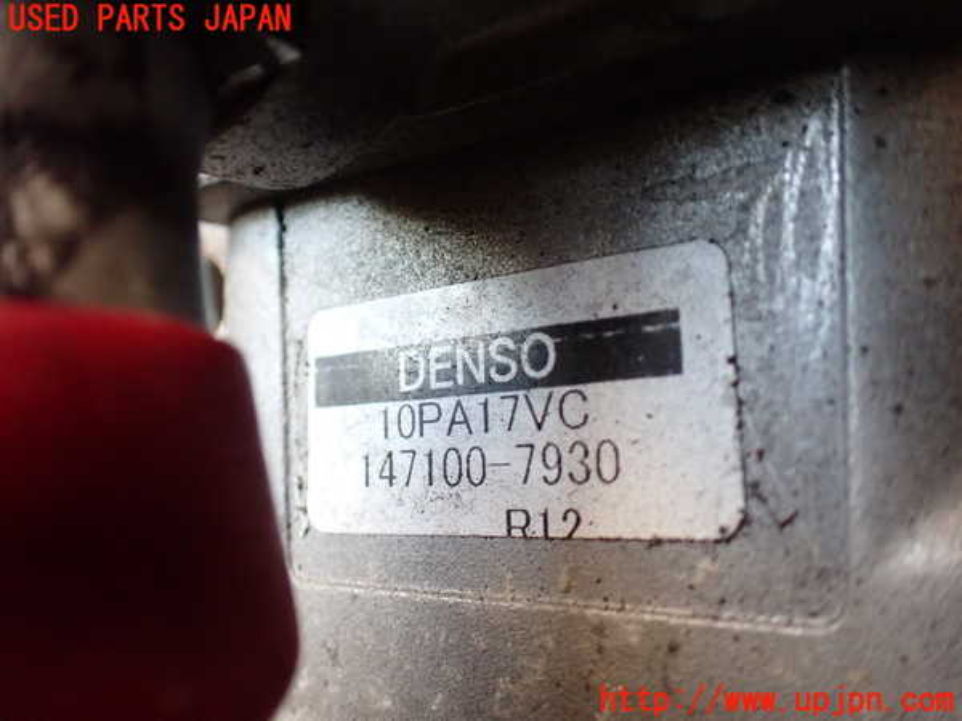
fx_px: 834
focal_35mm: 30
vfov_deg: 46.8
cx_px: 481
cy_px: 360
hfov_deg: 60.0
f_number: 2.3
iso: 800
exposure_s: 1/80
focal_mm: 5.4
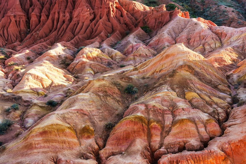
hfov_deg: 58.7
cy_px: 82
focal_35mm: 32
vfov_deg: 41.1
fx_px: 219
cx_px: 123
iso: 100
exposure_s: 1/40
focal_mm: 32
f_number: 8
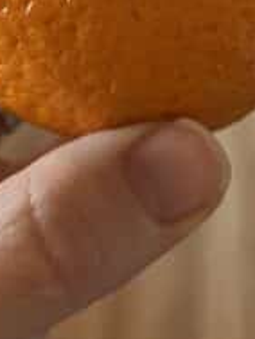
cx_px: 142
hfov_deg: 15.0
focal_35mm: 99
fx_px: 971
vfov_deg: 17.5
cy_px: -194
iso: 250
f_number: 1.5
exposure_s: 1/60
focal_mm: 5.7
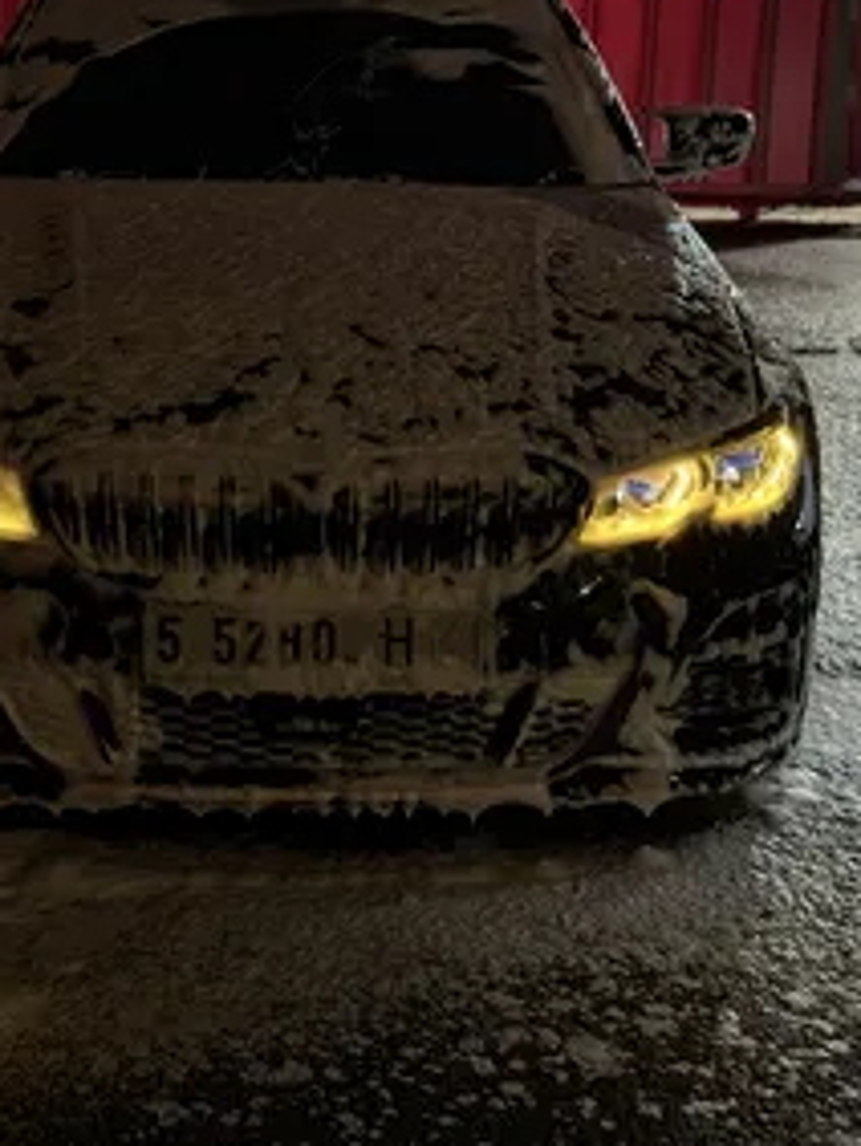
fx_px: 2252
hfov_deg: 21.6
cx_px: 333
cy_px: 394
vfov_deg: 28.4
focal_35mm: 68
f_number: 1.78
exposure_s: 1/25
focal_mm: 6.76
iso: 500
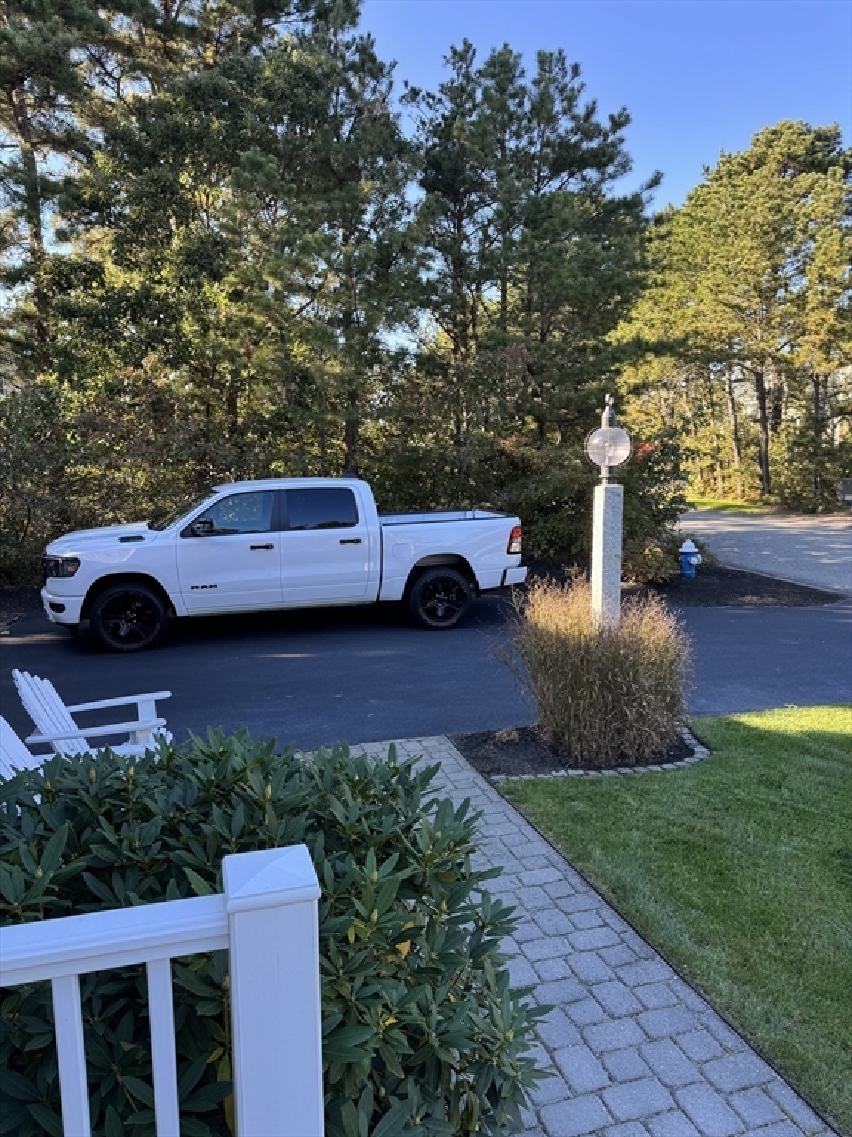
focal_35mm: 24
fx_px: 788
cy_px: 568
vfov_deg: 71.6
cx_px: 426
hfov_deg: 56.8
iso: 80
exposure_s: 1/397
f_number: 1.78
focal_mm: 6.76
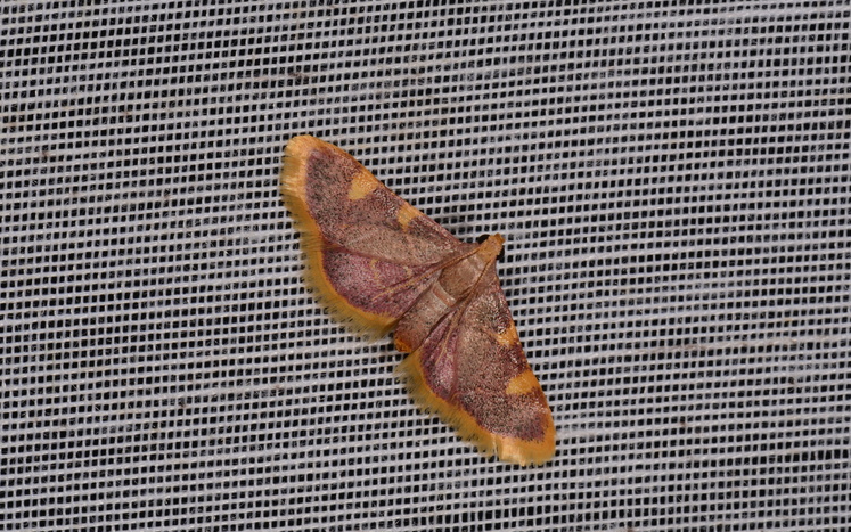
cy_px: 292
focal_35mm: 138
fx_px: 3190
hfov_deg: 15.2
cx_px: 449
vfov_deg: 9.5
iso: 100
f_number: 22
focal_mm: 85
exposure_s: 1/60
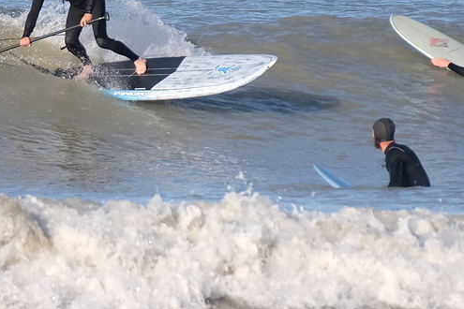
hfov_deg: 1.1
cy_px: 130
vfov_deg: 0.7
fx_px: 24977
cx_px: 37
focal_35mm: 1938
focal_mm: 400
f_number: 6.3
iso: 500
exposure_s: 1/2000
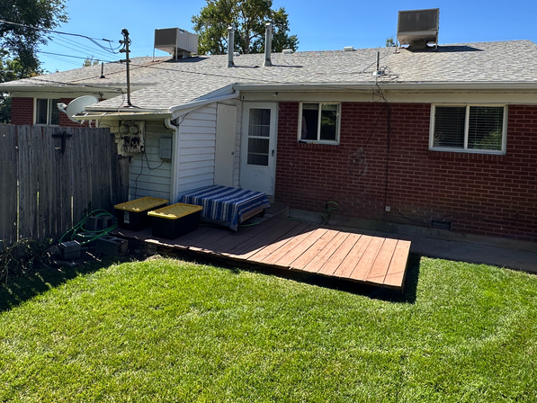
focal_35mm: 24
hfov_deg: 71.6
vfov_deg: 55.7
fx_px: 372
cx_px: 274
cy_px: 137
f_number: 2.2
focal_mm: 2.22
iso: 50
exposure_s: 1/1043
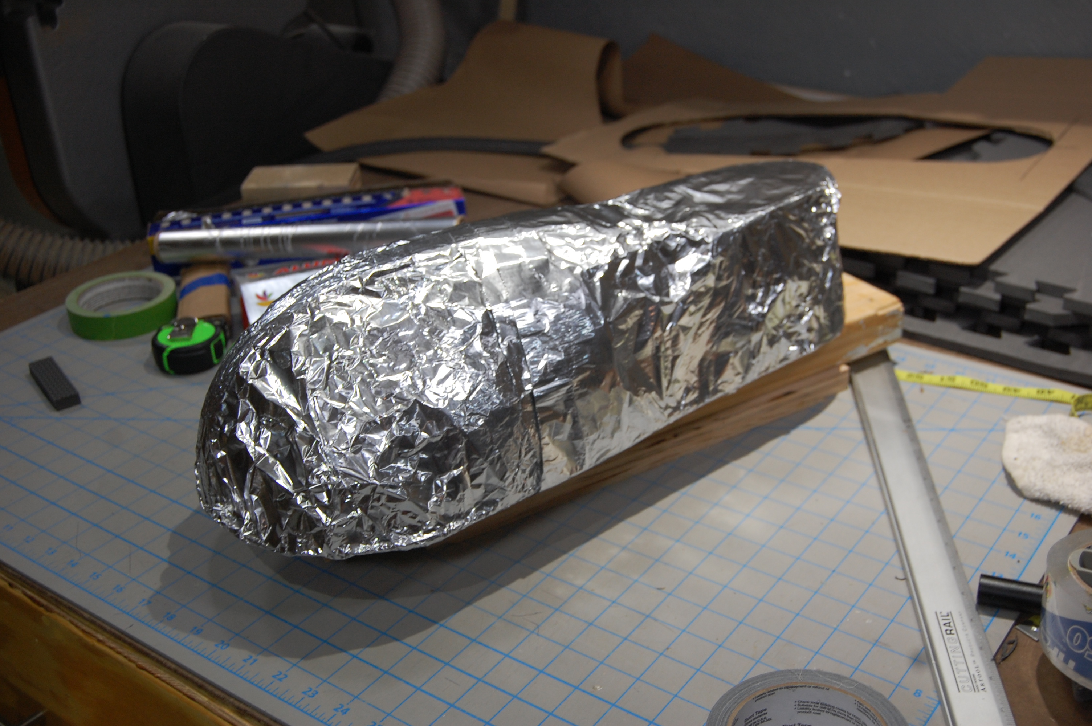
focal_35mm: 42
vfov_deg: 31.8
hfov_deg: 46.4
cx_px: 546
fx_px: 1273
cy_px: 363
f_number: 5
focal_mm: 28
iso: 400
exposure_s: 1/100
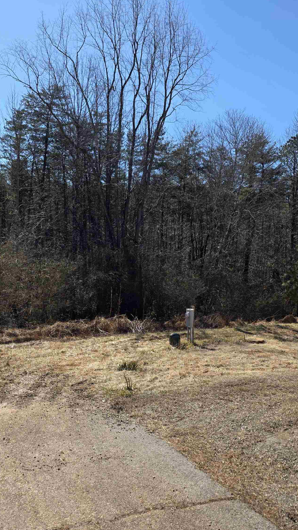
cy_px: 267
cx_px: 173
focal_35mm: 34
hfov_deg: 34.6
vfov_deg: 58.0
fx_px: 477
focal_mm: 6.3
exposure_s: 1/4889
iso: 80
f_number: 1.7
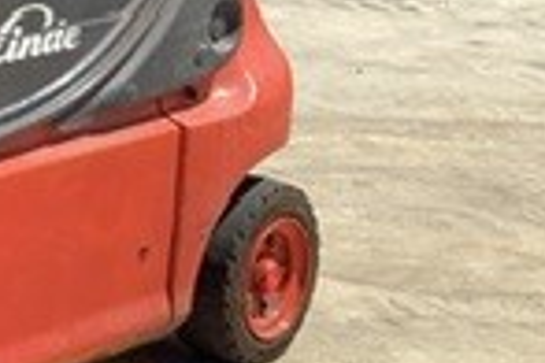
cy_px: -11
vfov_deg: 9.7
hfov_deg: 13.8
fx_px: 2119
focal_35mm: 140
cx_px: -248
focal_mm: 3.3
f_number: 2.4
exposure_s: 1/2398
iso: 25
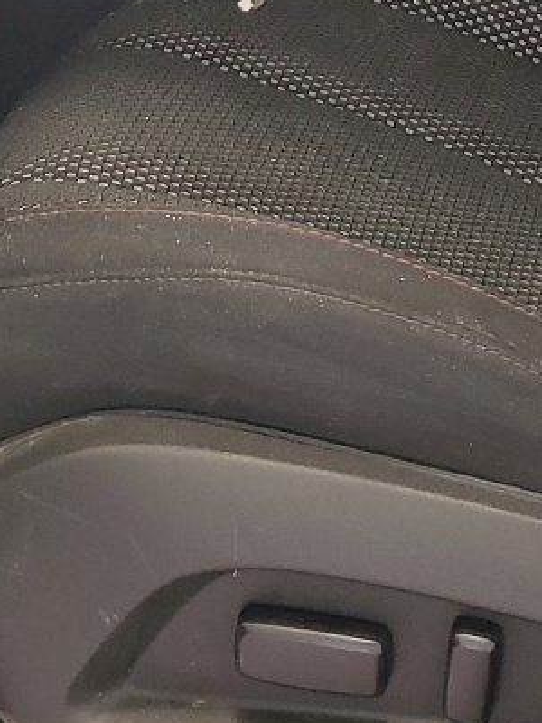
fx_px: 2171
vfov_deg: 17.5
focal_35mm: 104
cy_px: -266
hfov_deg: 14.2
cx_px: 229
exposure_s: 1/50
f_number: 1.5
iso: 63
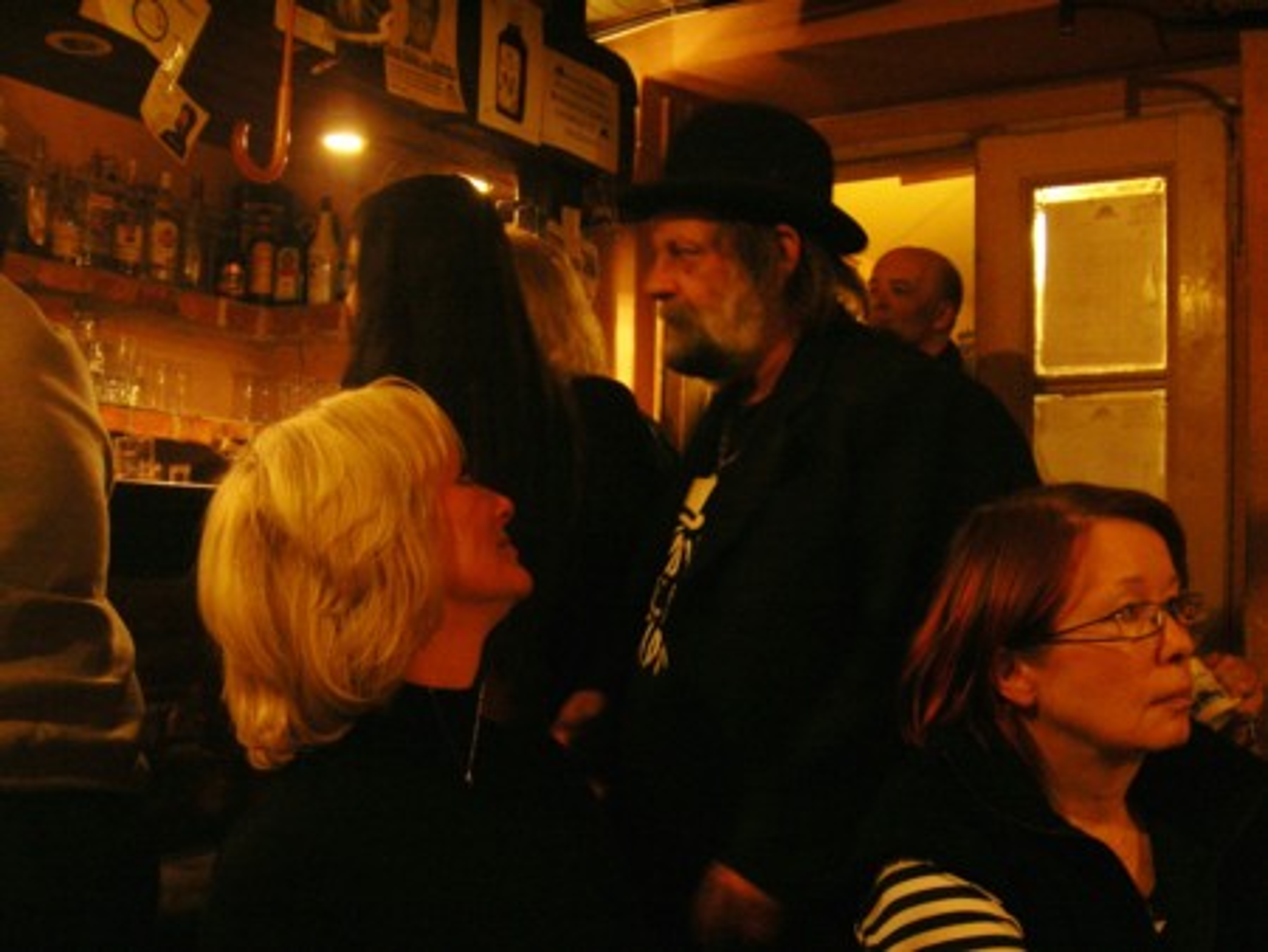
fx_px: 1319
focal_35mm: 36
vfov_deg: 39.7
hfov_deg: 51.3
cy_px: 476
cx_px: 634
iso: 256
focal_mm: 60
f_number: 2.8
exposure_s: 1/8
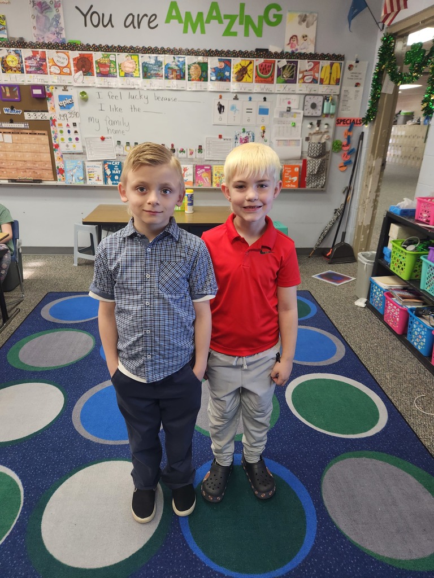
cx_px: 217
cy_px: 289
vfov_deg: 73.9
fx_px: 384
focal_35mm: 23
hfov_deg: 58.9
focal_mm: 5.4
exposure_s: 1/120
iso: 200
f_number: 1.8
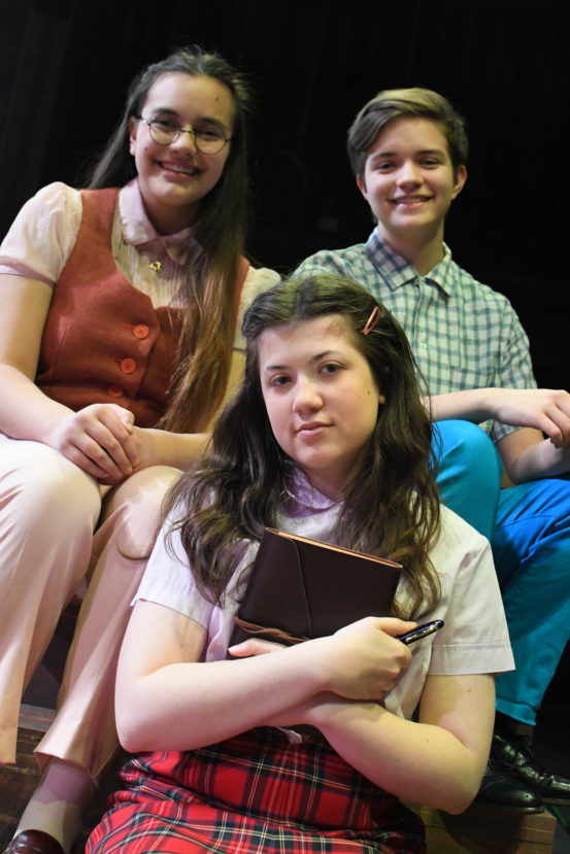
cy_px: 427
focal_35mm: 52
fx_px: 1234
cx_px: 285
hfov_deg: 26.0
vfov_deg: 38.2
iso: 6400
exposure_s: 1/500
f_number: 5
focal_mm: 35
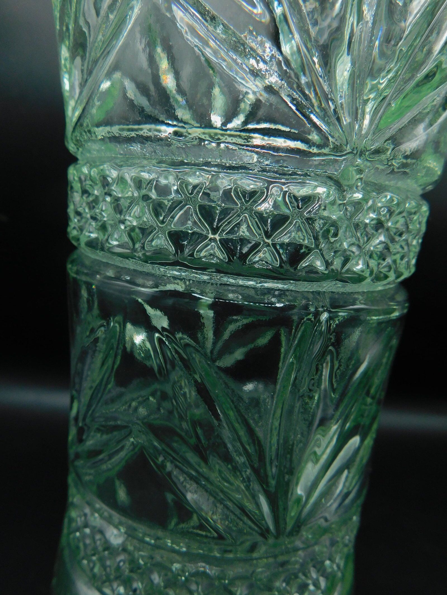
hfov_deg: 58.9
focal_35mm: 23
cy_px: 298
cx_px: 224
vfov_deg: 73.9
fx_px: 396
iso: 125
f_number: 3
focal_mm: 4
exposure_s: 1/200
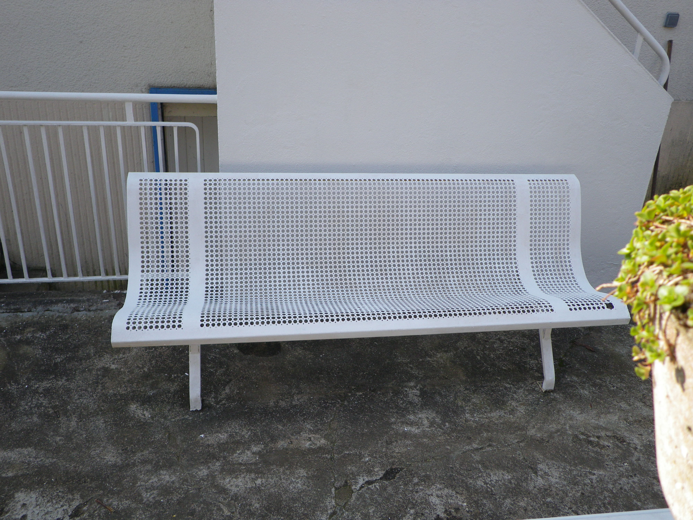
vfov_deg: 42.9
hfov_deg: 55.4
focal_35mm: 33
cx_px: 346
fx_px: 661
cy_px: 260
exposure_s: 1/400
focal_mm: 5.8
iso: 64
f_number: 2.8
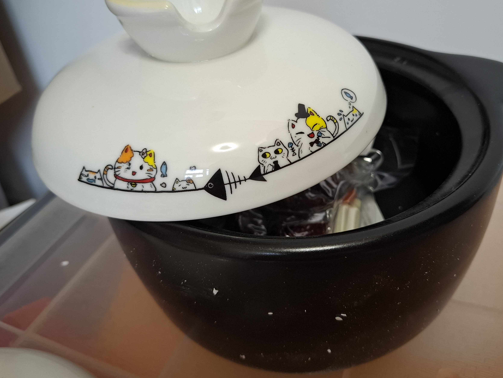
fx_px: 407
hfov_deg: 63.3
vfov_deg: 49.5
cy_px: 155
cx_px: 273
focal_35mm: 28
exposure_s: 1/50
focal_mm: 5.54
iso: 320
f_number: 1.8
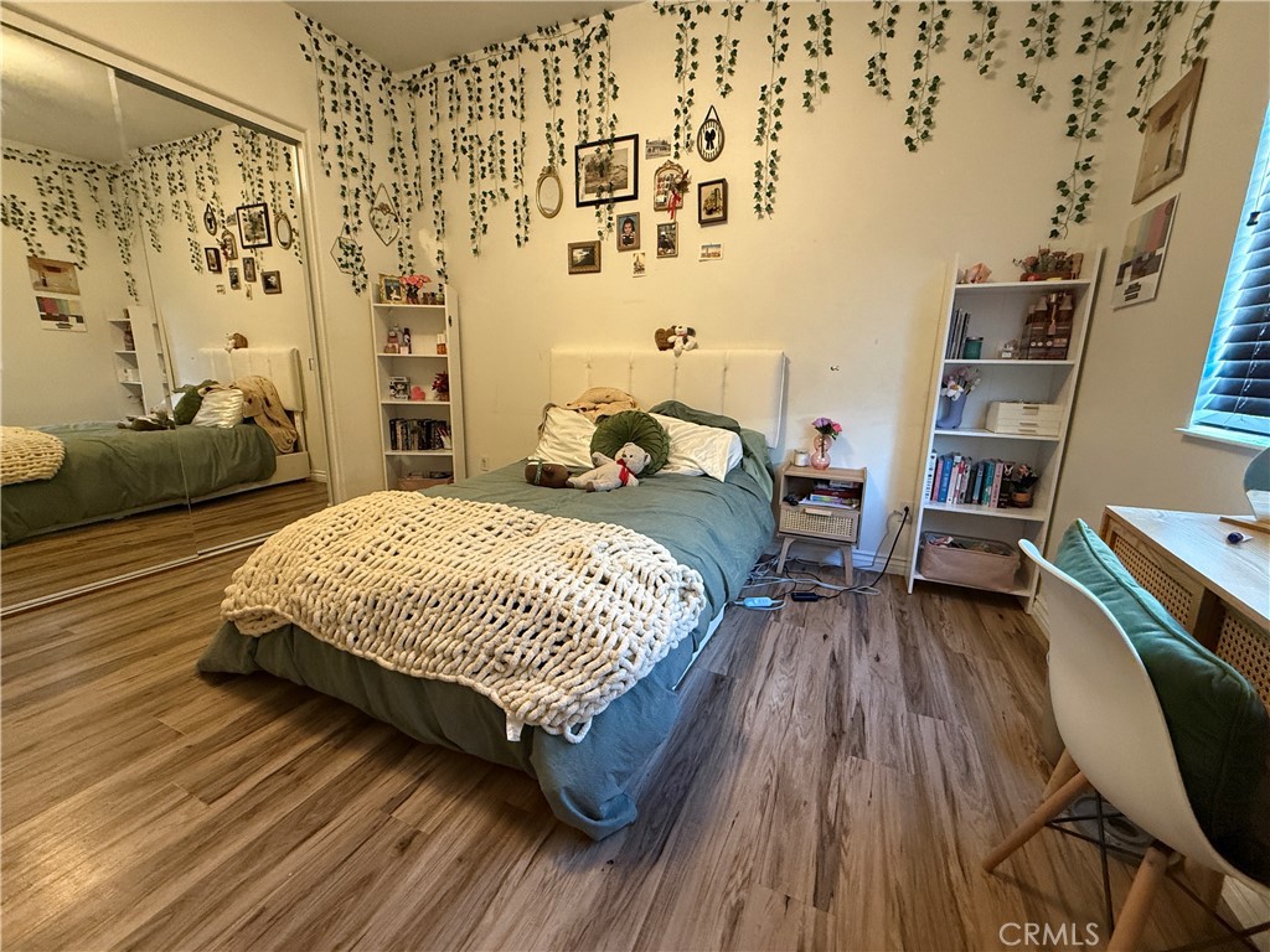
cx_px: 635
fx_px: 514
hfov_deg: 102.1
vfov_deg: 85.7
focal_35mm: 14
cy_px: 476
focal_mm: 2.22
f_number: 2.2
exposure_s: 1/60
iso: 500
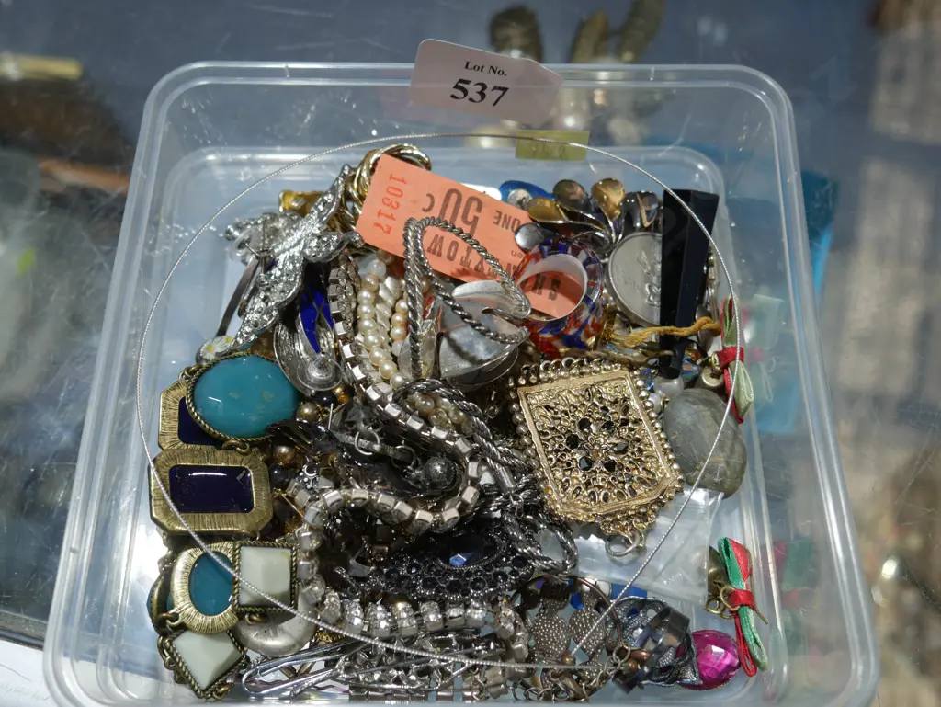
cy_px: 354
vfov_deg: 37.8
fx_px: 1033
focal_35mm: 38
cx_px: 470
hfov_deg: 49.0
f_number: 4.1
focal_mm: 19
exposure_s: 1/60
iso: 200
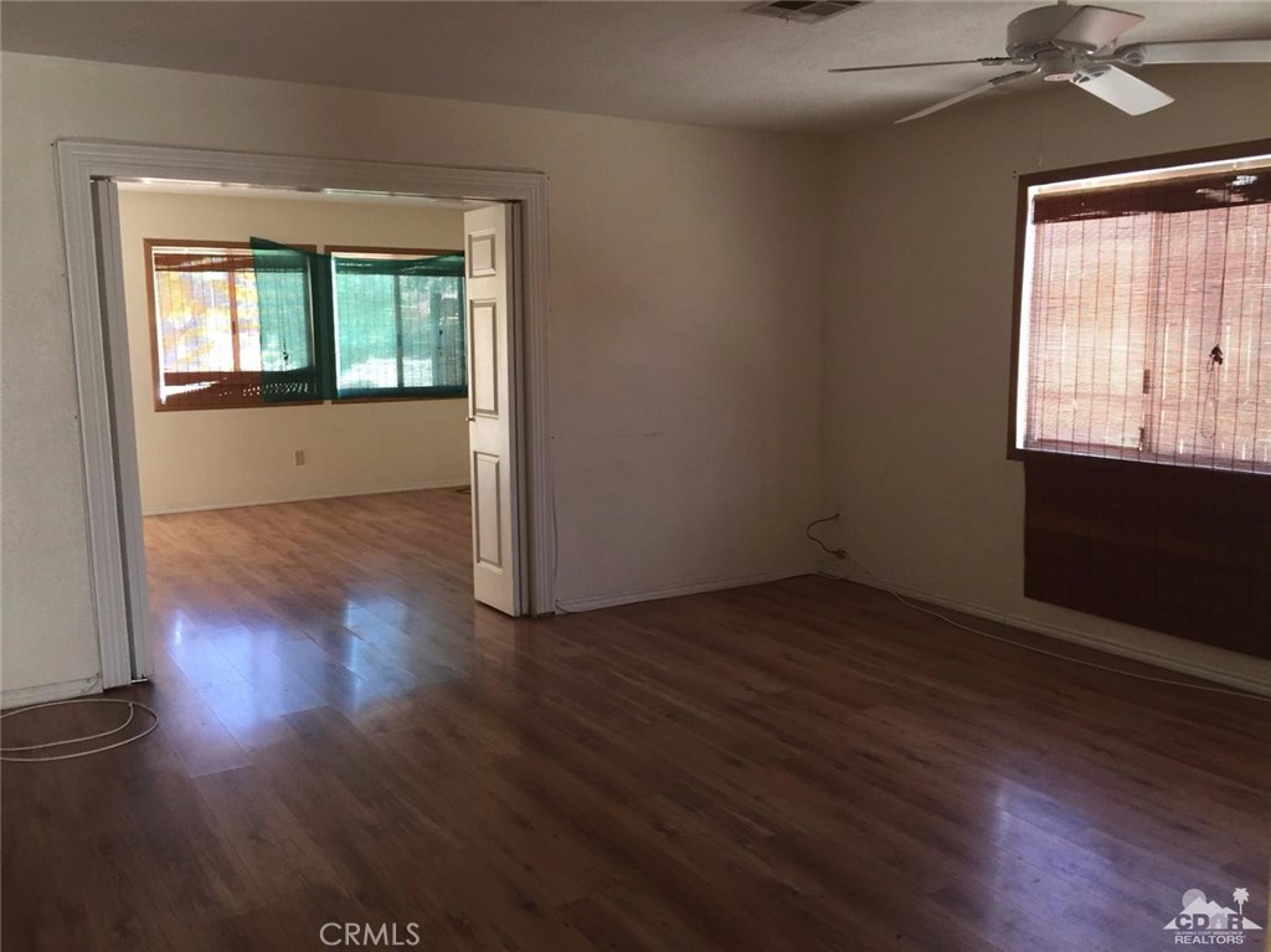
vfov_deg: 48.2
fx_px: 1064
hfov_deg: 61.7
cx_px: 636
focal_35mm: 29
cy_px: 476
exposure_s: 1/30
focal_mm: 4.15
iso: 50
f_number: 2.2
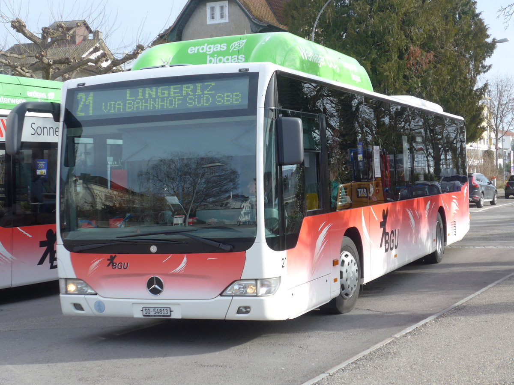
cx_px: 257
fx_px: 921
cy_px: 192
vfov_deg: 23.7
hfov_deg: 31.2
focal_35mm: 62
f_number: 3.7
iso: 80
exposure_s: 1/400
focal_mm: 12.7
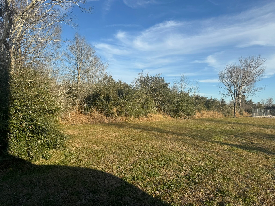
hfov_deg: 71.6
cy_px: 103
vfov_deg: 56.8
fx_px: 191
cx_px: 138
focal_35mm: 24
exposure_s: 1/4049
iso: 80
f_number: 1.78
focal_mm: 6.76
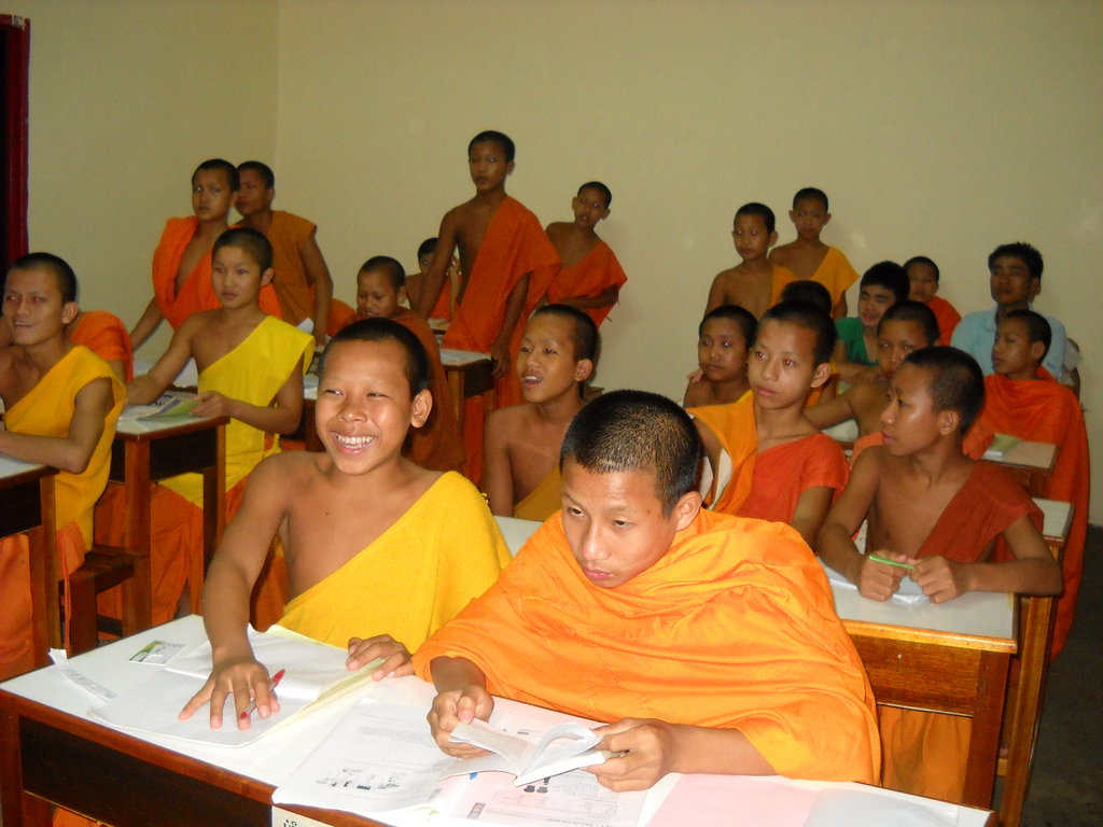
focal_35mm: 41
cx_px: 552
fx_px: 1306
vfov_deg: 35.1
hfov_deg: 45.8
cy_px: 414
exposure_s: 1/30
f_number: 3.1
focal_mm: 6.72
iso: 400
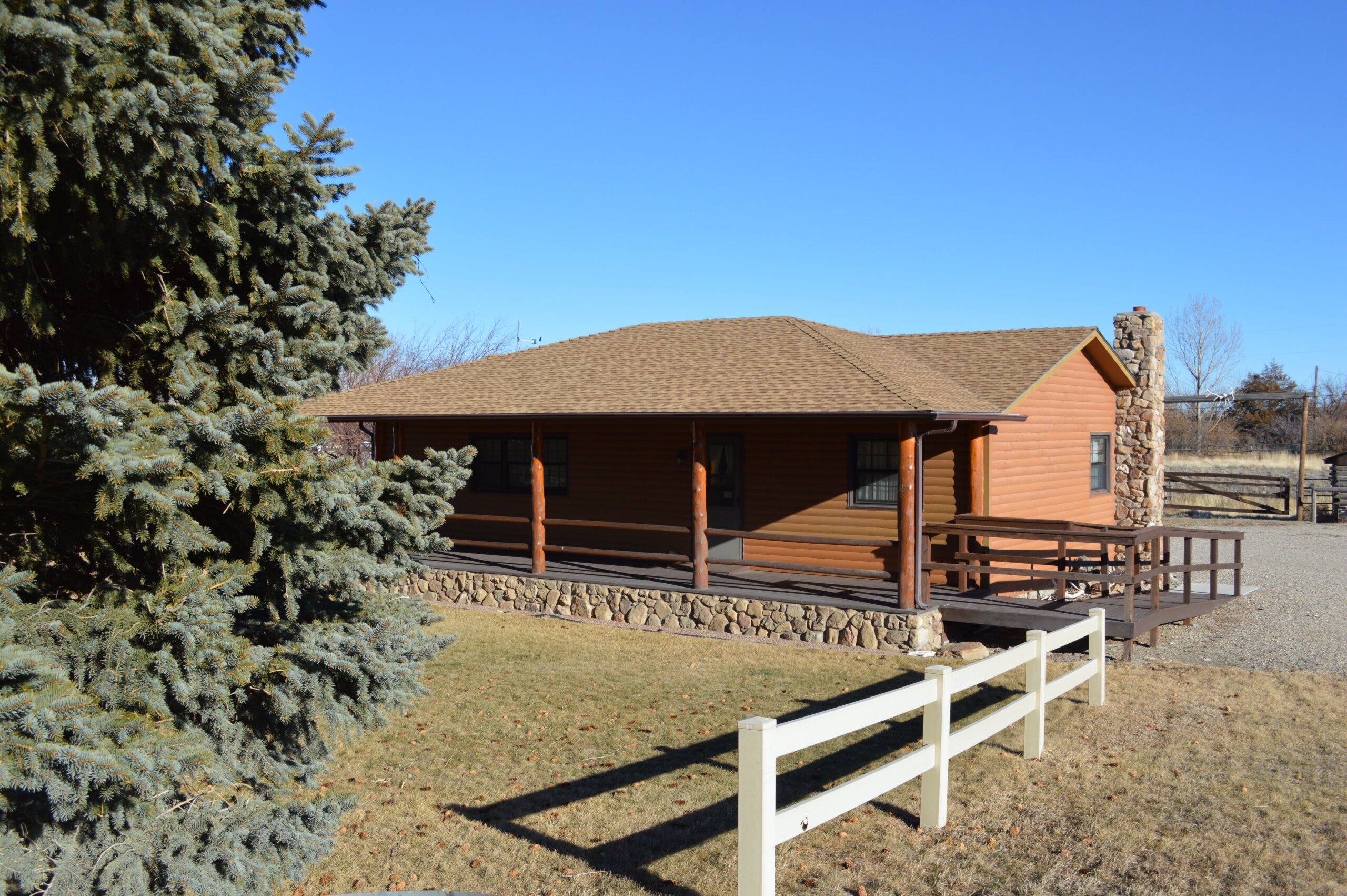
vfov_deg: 39.9
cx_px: 674
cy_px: 448
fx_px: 1234
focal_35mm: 33
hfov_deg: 57.3
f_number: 8
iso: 100
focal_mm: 22
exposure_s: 1/250
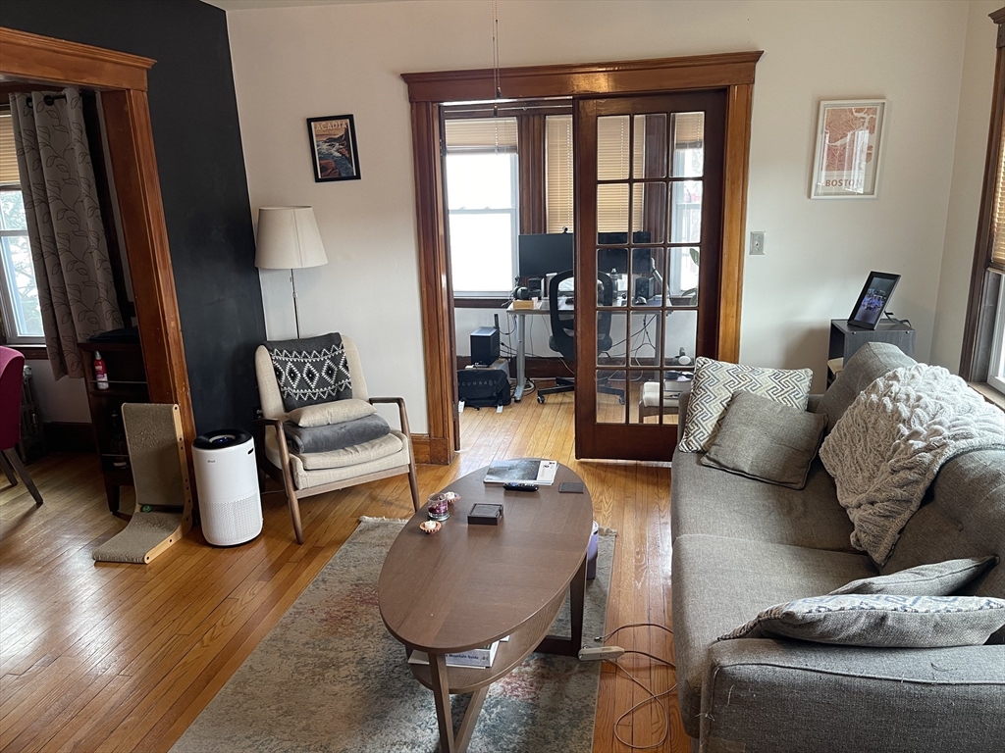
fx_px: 726
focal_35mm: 25
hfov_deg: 69.4
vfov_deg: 54.9
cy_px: 376
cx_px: 502
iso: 125
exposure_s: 1/61
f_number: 1.6
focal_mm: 5.1
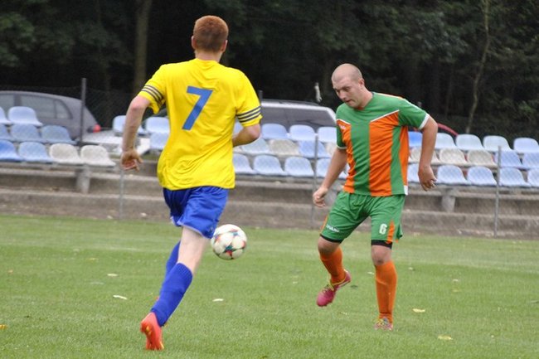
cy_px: 180
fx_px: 3592
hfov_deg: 8.6
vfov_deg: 5.7
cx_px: 270
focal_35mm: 240
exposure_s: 1/320
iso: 800
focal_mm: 160
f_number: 5.3
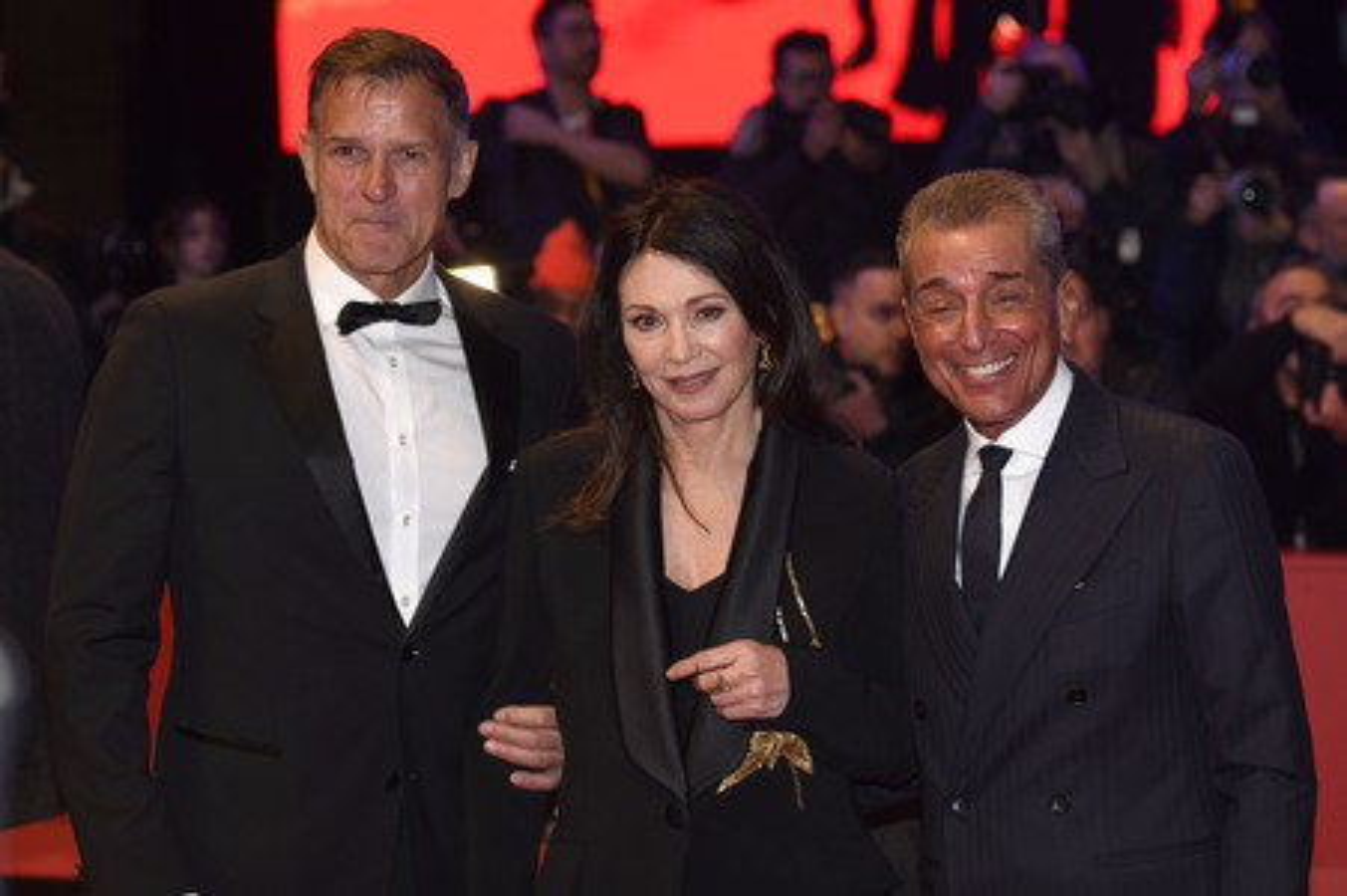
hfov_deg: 28.9
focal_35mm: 70
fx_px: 2617
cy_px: 448
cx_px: 674
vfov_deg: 19.4
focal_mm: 70
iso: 800
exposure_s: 1/640
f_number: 3.5
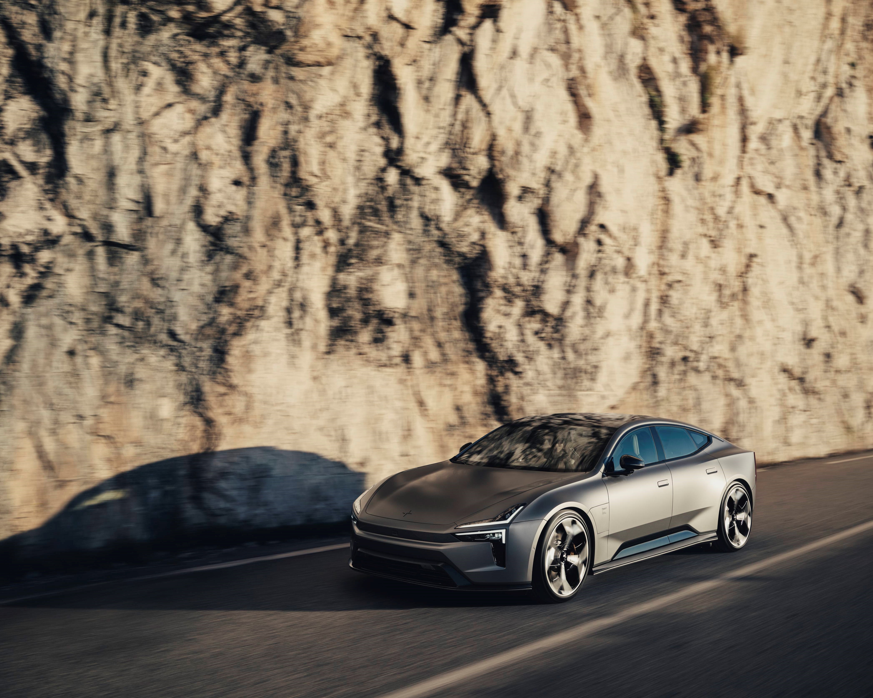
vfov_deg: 39.2
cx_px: 459
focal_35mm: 38
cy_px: 353
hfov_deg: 47.9
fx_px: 982
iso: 80
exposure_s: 1/400
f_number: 4
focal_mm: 45
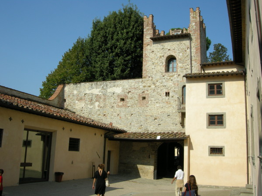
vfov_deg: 39.7
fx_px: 272
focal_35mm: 36
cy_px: 98
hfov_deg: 51.4
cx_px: 131
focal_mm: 7.5
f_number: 6.1
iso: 64
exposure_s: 1/270
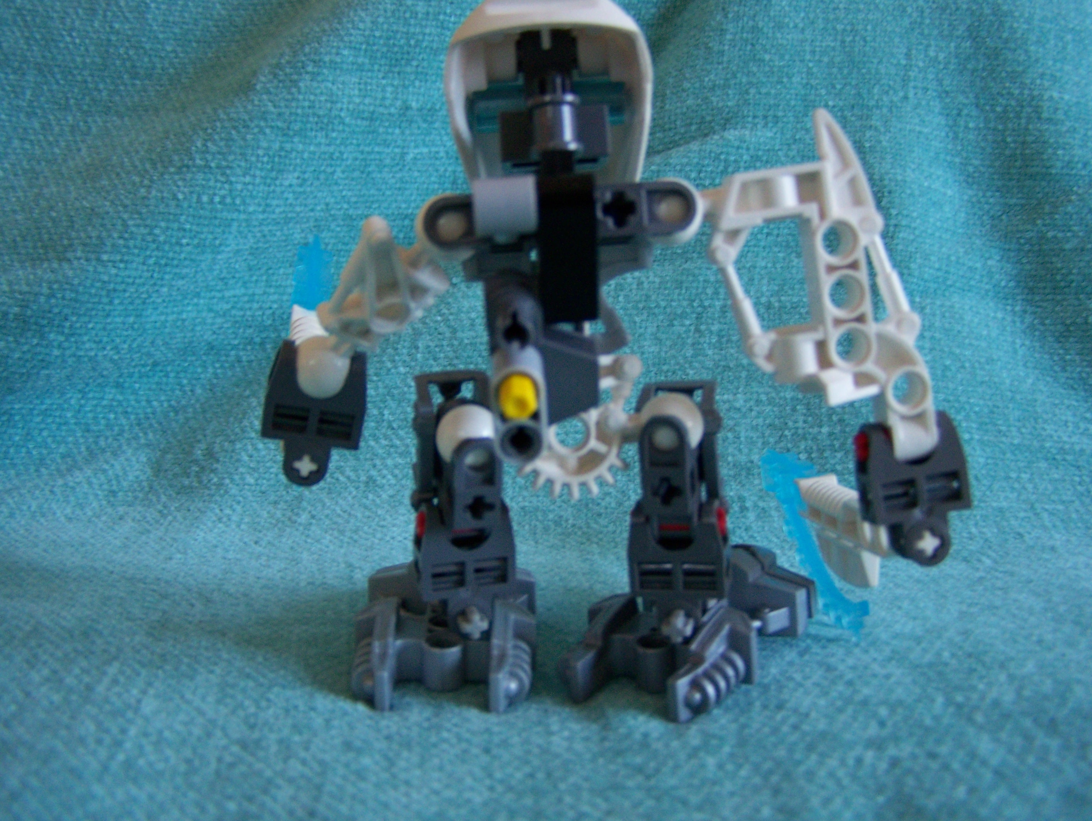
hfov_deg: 48.9
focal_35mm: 38
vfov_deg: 37.8
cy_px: 410
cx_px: 546
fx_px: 1200
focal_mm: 6.3
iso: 160
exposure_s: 1/20
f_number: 2.8
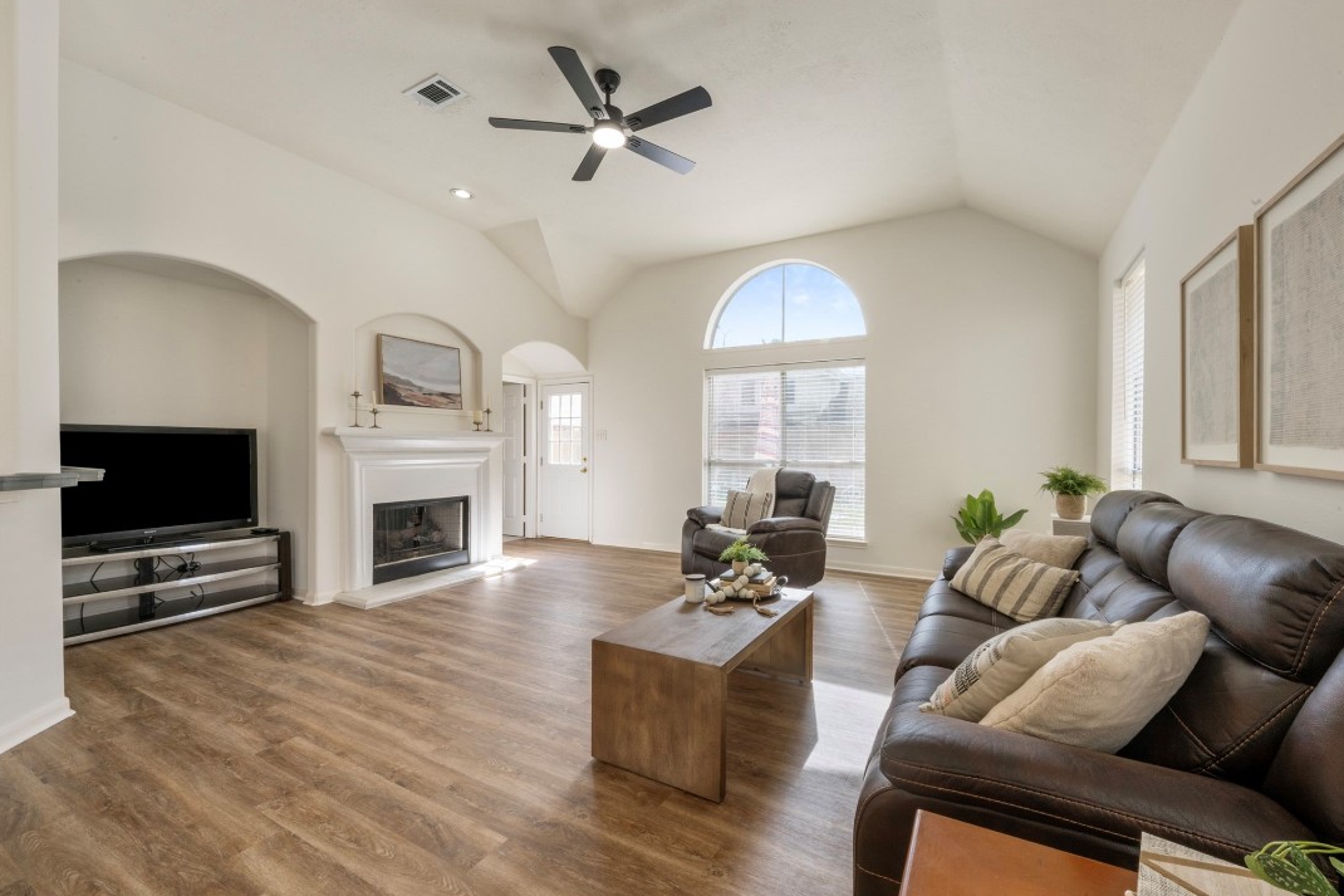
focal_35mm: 14
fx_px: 523
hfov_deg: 104.1
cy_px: 432
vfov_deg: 81.2
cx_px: 718
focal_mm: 13
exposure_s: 1/3
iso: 250
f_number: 9
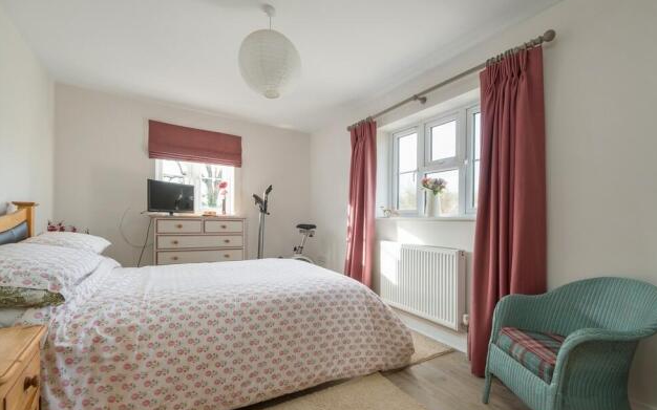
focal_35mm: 16
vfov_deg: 71.2
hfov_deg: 97.8
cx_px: 342
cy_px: 212
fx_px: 286
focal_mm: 9.9
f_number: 7.1
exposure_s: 1/10
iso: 160
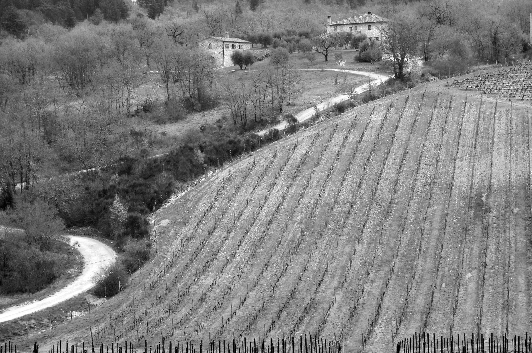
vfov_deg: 13.0
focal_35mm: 105
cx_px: 266
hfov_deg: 19.5
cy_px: 176
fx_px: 1550
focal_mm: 70
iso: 200
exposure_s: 1/160
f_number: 11
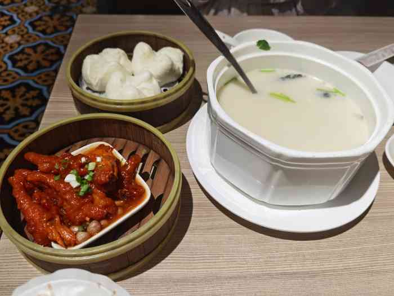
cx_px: 197
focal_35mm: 27
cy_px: 148
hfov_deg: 65.3
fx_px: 307
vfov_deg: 51.4
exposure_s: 1/135
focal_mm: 6.71
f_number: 1.9
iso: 50
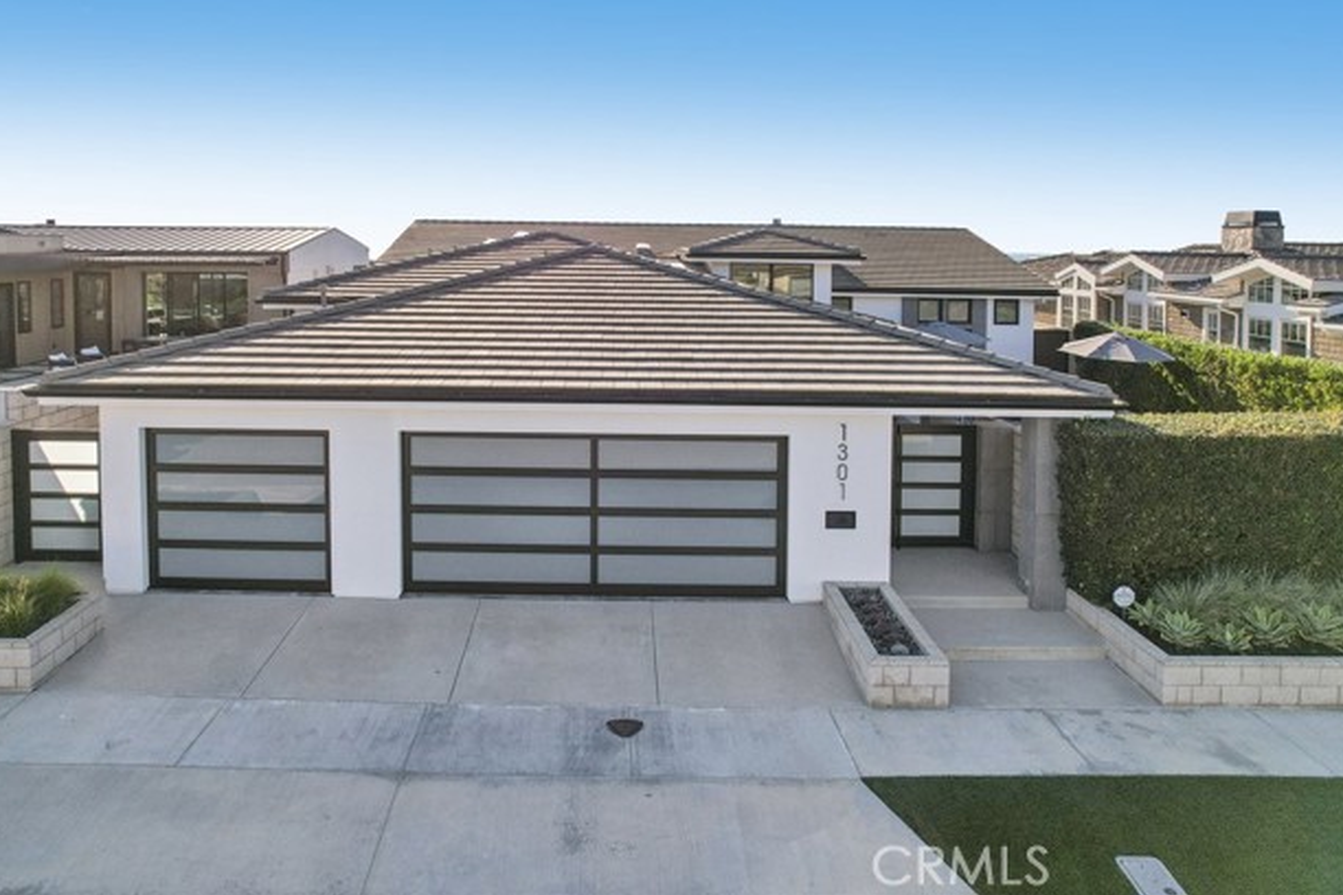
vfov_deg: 55.1
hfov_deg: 76.1
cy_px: 430
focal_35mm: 23
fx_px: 858
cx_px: 656
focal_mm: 8.4
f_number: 2.8
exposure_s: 1/2500
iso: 100
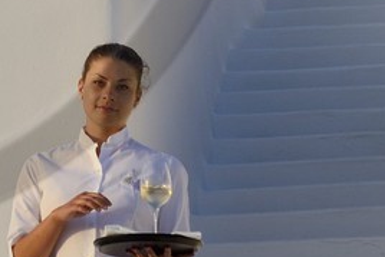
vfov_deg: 3.8
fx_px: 3831
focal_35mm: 358
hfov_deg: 5.7
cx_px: -190
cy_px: -205
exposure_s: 1/320
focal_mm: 60
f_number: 10
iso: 200
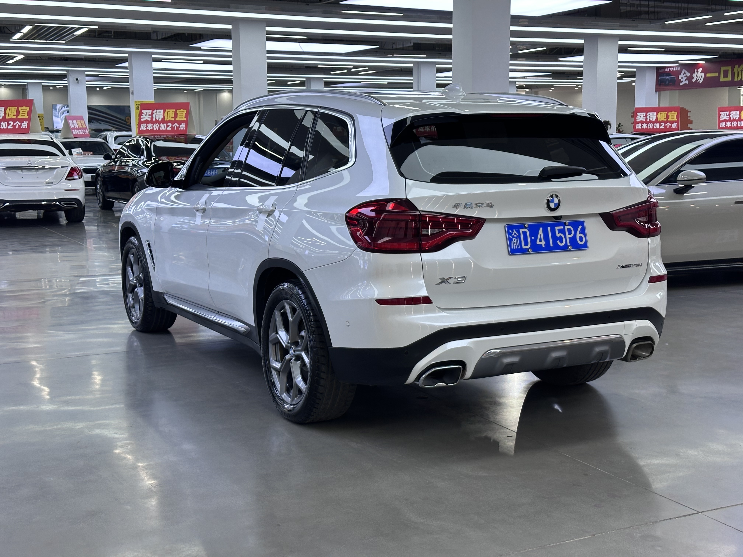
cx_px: 372
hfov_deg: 39.7
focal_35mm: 48
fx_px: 1030
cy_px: 278
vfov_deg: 30.3
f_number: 1.78
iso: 80
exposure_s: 1/100
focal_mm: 6.86
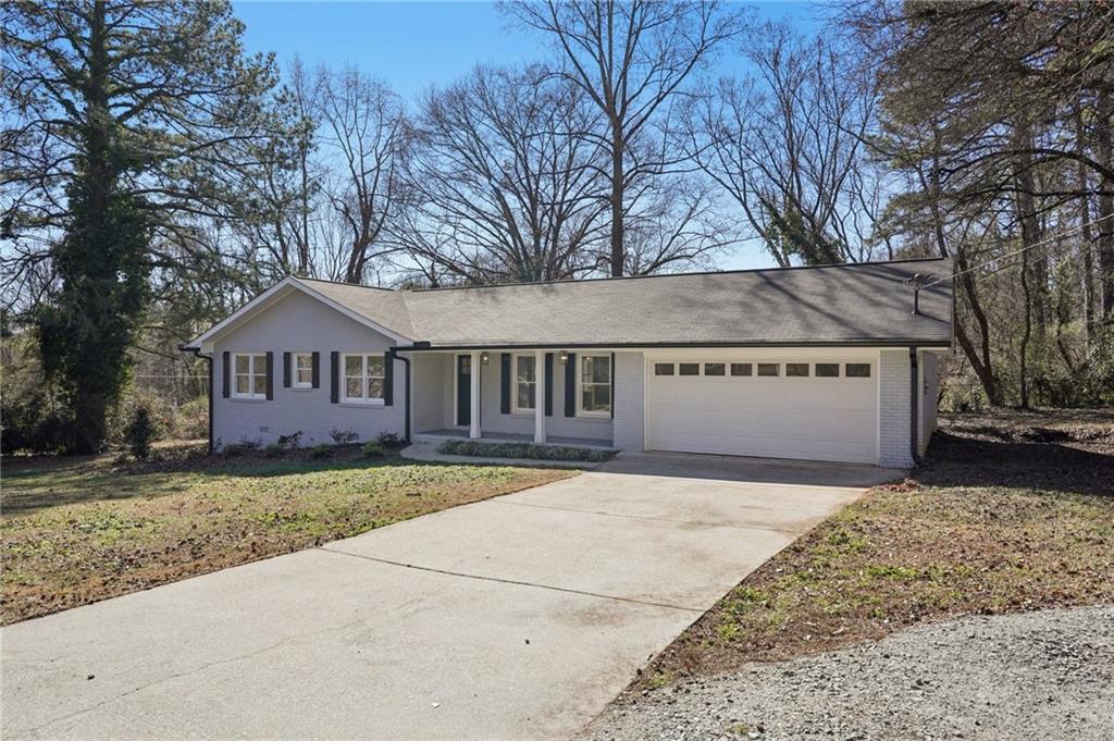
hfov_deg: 76.1
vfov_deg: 55.0
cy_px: 370
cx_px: 557
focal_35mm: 23
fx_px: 711
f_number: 8
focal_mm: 23
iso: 800
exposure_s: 1/2000
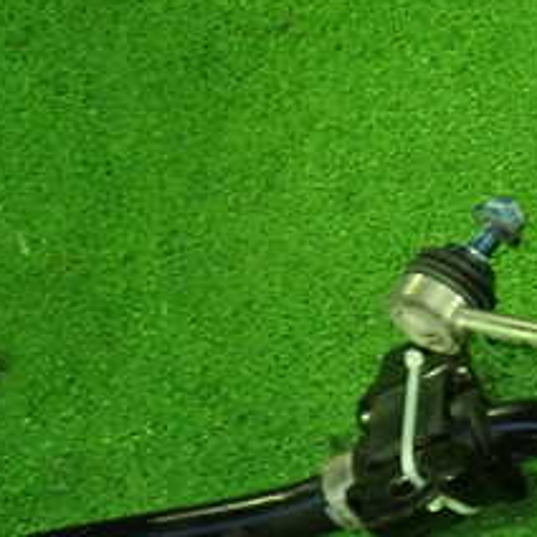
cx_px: 745
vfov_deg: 22.5
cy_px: 479
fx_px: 1316
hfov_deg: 20.5
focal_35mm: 75
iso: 800
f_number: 2.3
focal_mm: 5.4
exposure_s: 1/30
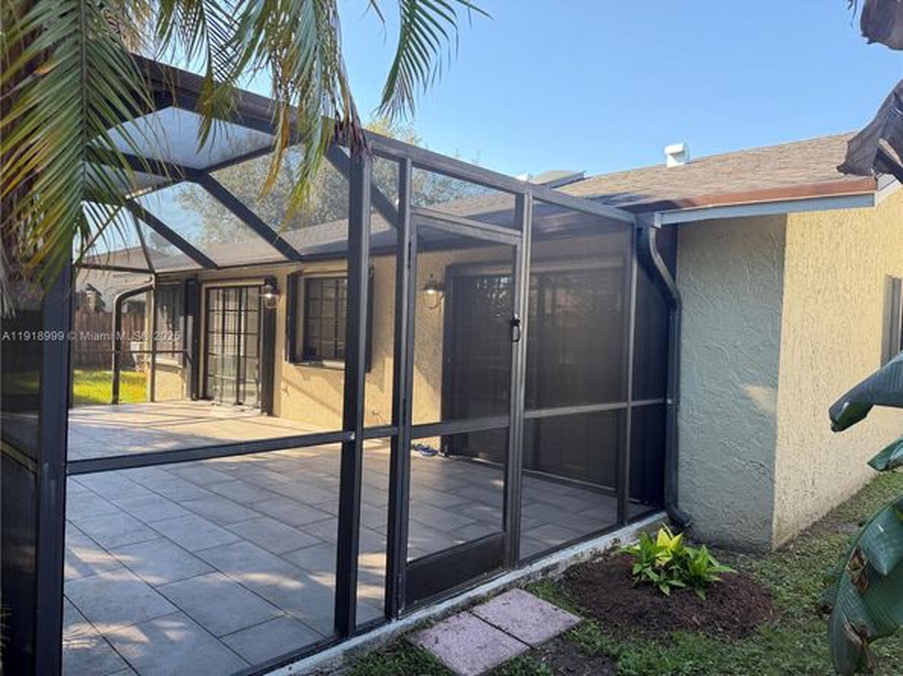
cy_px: 338
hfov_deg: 71.6
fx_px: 626
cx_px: 452
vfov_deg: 56.8
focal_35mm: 24
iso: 100
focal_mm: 6.76
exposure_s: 1/297
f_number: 1.78
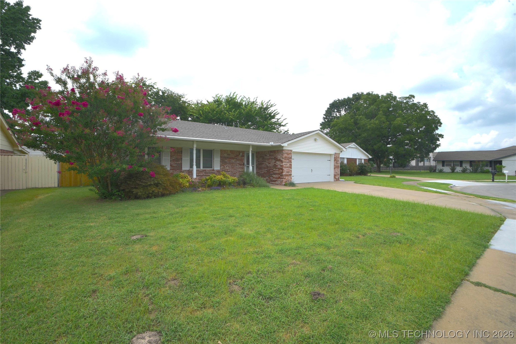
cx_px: 258
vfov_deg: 73.8
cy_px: 172
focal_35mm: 16
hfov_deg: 96.7
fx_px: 229
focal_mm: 16
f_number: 16
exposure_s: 1/250
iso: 500
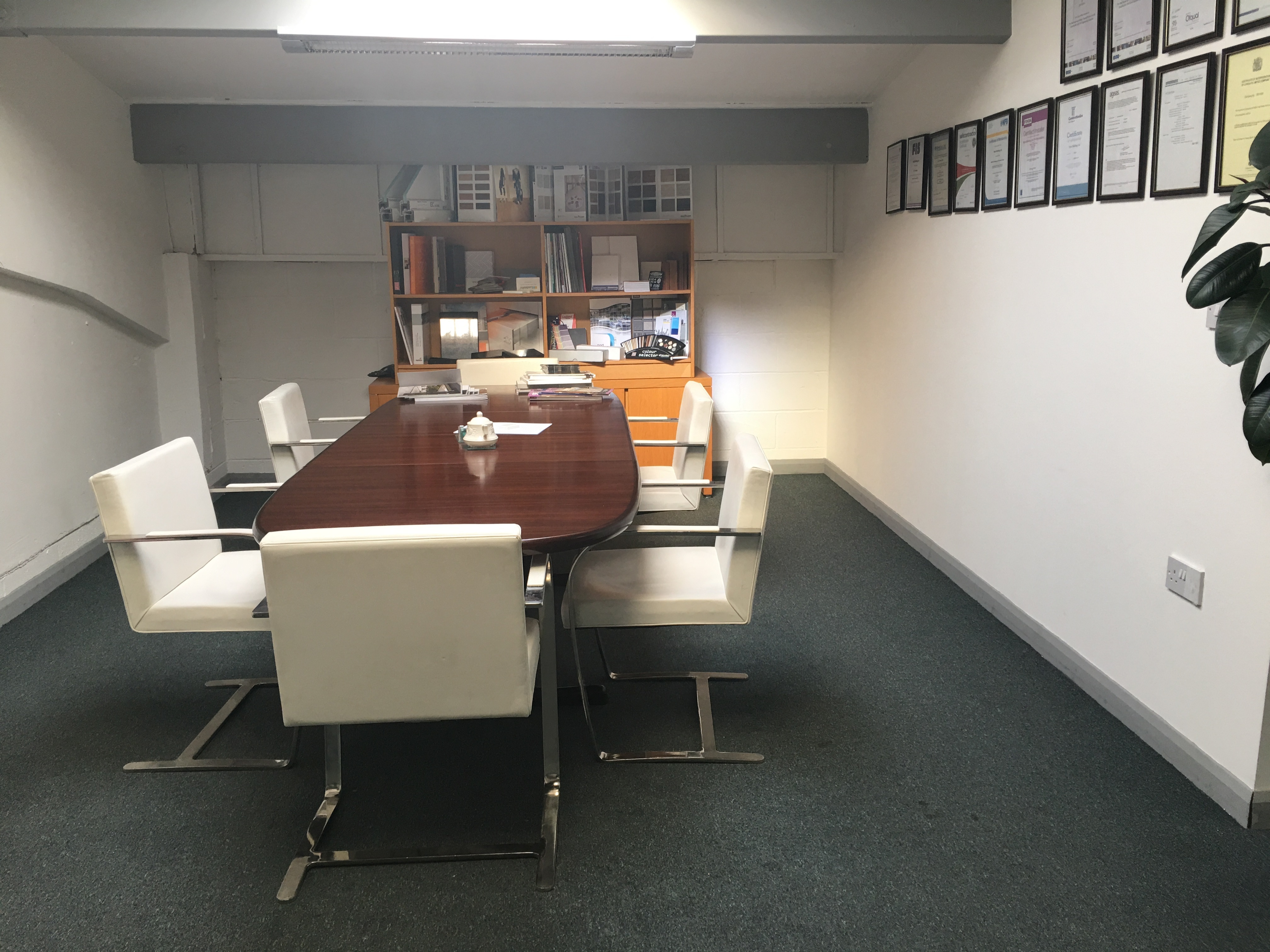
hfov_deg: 61.7
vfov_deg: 48.2
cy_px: 476
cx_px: 635
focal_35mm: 29
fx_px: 1064
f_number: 2.2
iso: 25
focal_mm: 4.15
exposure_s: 1/33
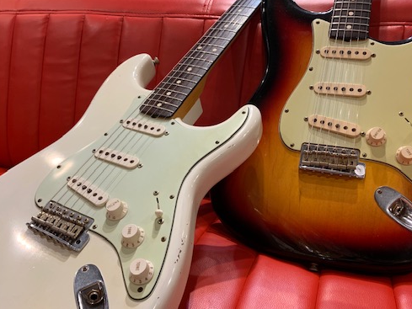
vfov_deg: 41.8
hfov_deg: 53.9
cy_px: 171
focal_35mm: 34
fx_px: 405
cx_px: 204
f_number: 1.8
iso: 125
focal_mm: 4.25
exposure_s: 1/50
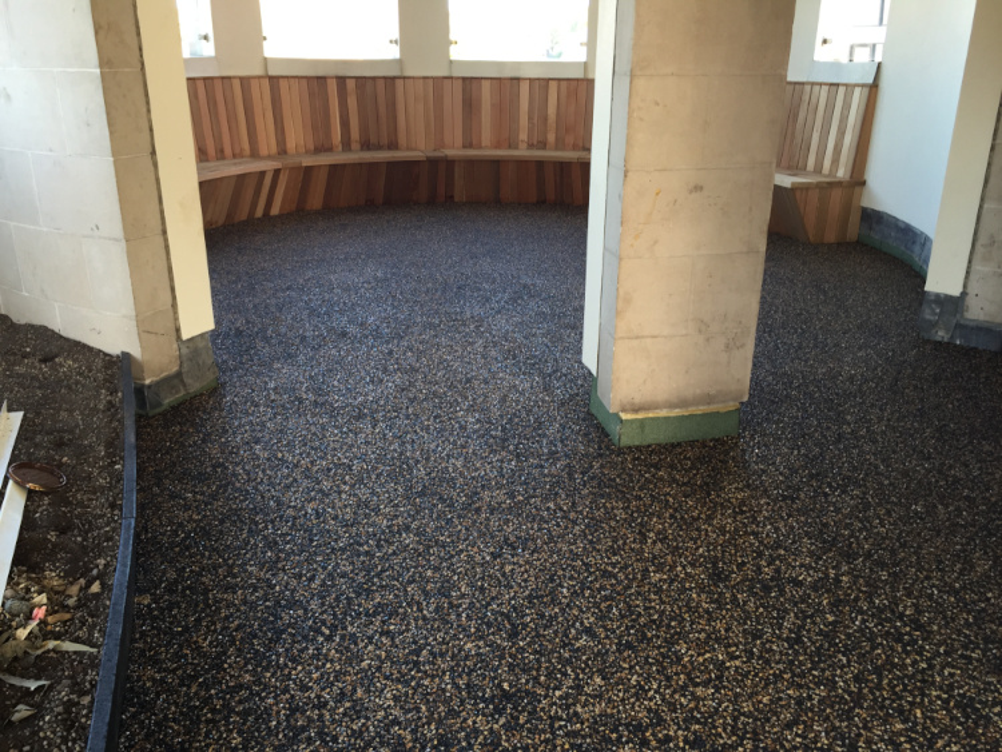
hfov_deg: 61.6
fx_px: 840
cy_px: 376
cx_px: 501
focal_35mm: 29
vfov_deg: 48.3
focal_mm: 4.15
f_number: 2.2
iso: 40
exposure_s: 1/60
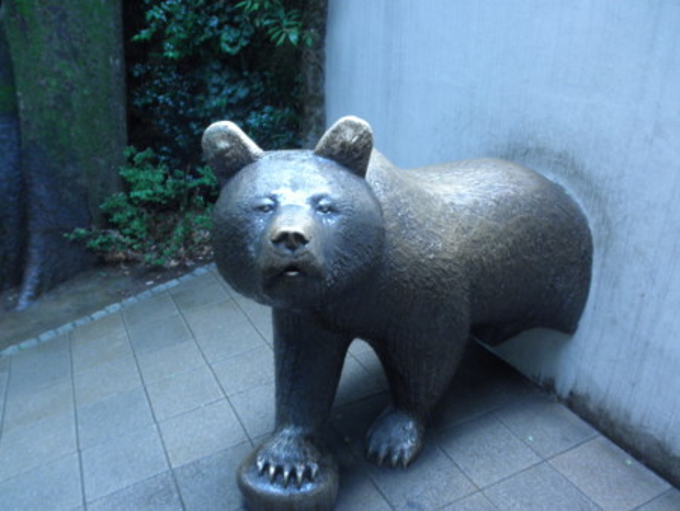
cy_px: 256
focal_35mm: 28
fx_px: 550
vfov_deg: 49.8
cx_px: 340
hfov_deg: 63.4
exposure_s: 1/25
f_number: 3
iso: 200
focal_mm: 5
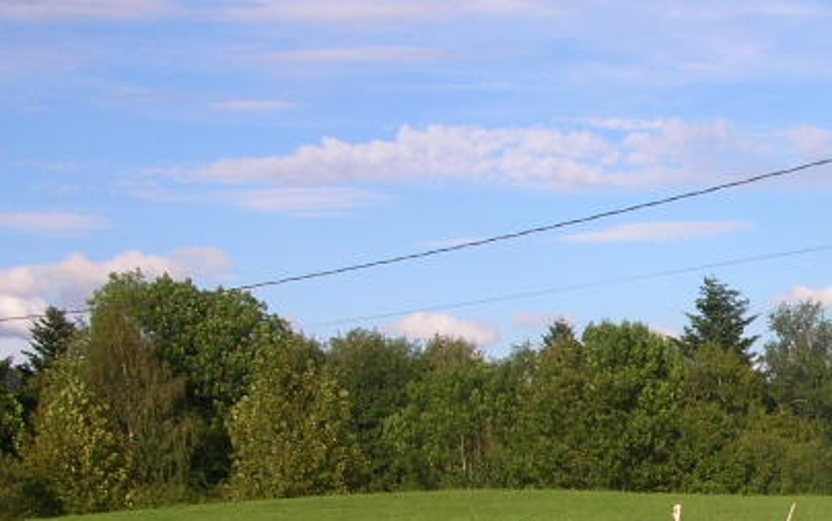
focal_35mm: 94
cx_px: 964
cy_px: 531
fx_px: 2133
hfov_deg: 20.8
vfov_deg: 13.7
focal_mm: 5.8
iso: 50
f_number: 5.6
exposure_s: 1/268
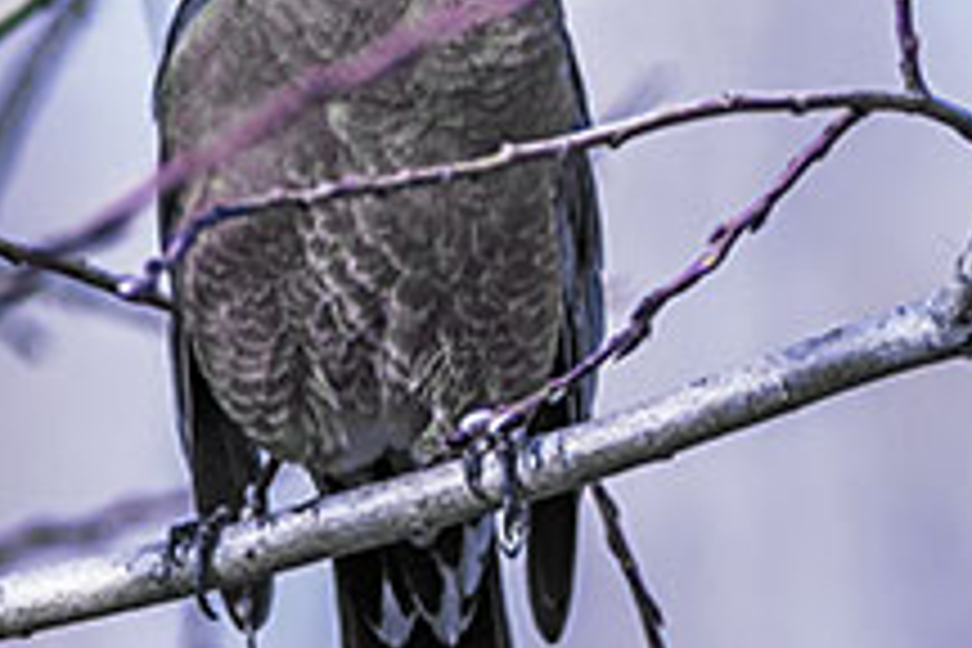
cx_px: 832
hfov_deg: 1.5
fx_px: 37473
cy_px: 227
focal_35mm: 1388
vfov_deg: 1.0
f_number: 11
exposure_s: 1/640
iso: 720
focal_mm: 600
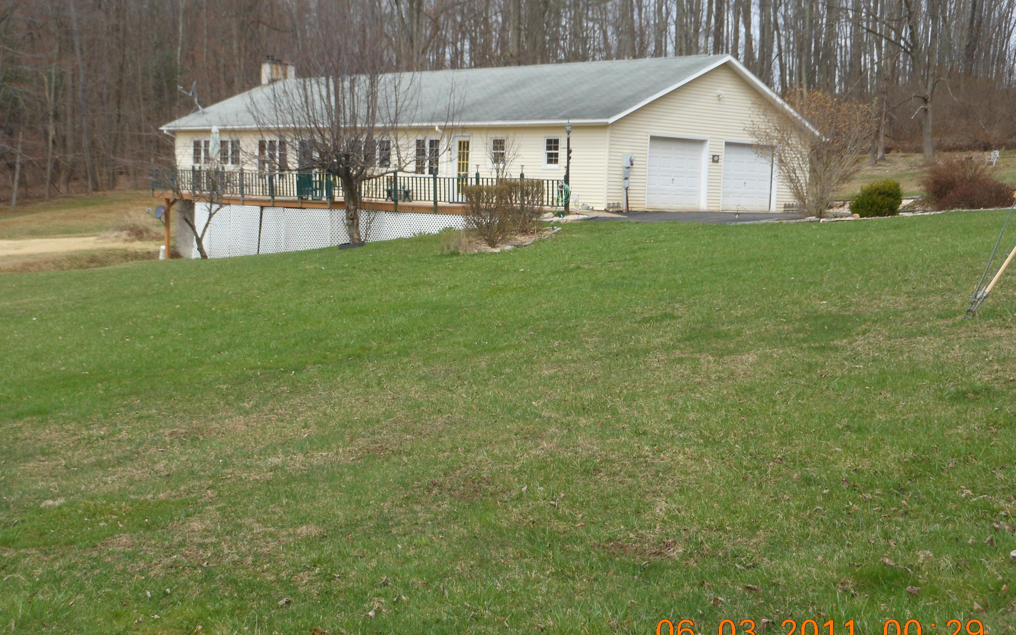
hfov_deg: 41.8
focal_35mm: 48
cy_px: 321
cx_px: 509
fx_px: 1329
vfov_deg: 26.9
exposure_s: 1/320
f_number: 4.6
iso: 80
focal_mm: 8.1
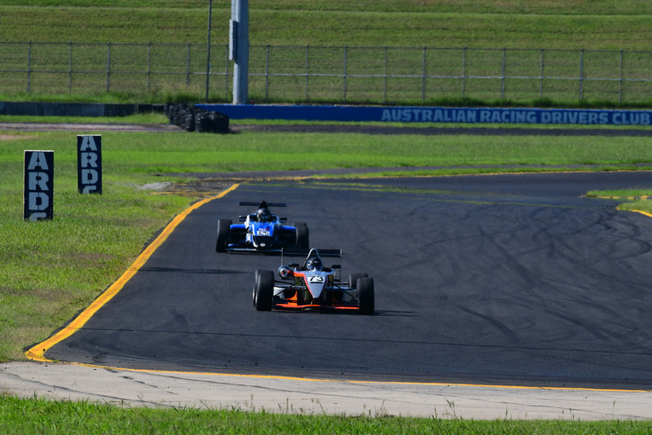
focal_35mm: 600
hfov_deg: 3.4
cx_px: 326
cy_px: 218
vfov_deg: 2.3
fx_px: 10870
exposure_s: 1/640
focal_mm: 400
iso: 500
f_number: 13
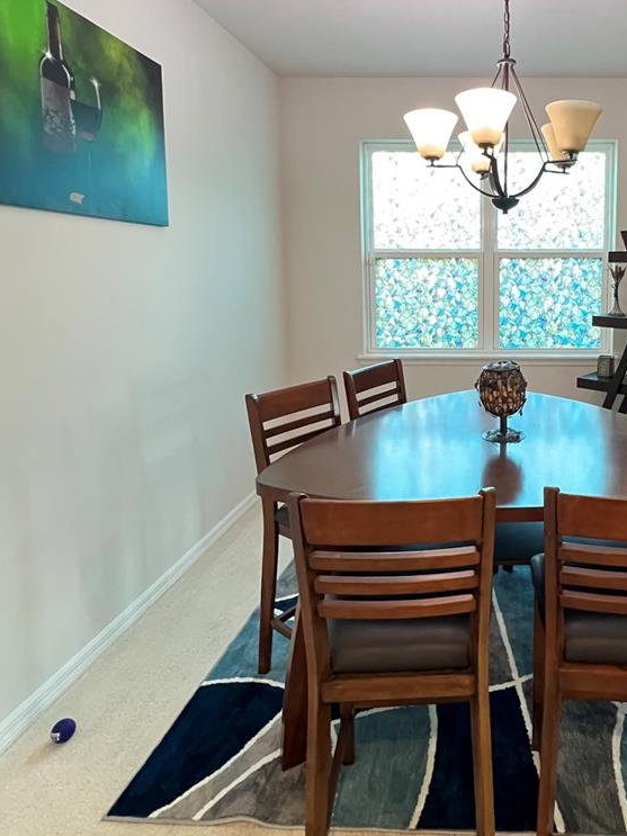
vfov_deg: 78.0
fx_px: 507
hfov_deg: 59.1
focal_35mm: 21
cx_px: 490
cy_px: 331
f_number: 1.8
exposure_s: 1/40
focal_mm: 1.57
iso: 1000
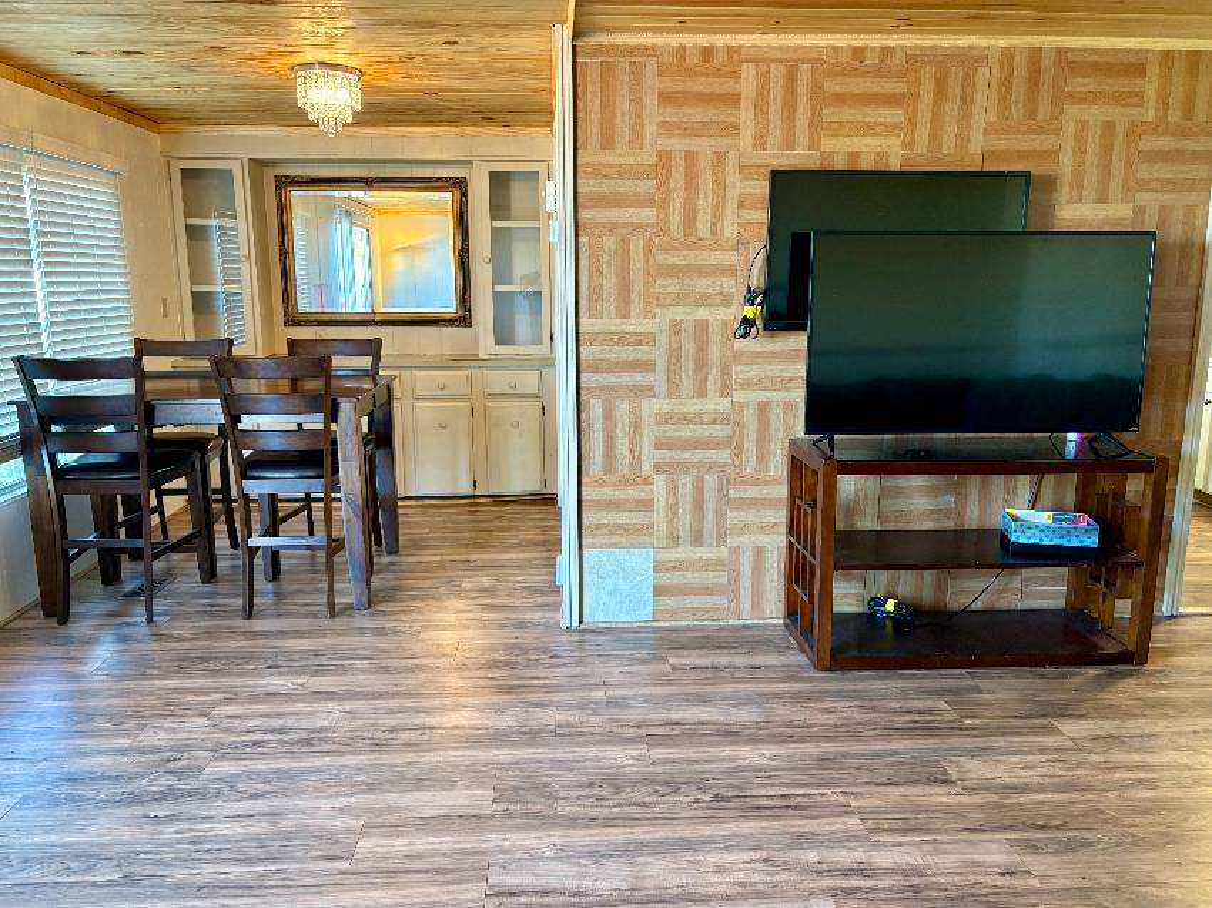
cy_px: 454
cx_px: 606
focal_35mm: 26
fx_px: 910
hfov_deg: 67.3
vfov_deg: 53.0
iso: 160
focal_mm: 5.96
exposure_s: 1/60
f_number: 1.6
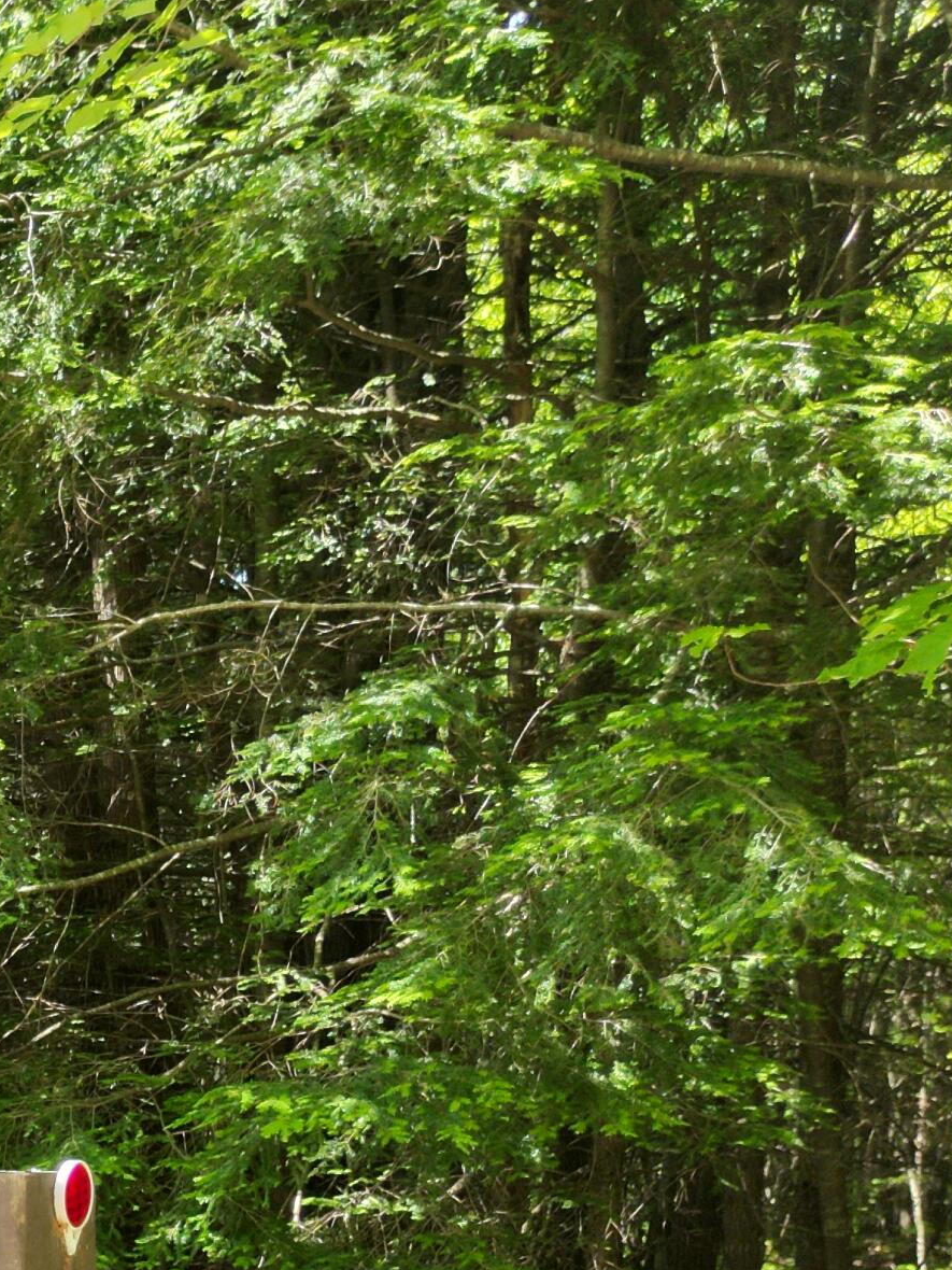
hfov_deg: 20.5
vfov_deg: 30.1
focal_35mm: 61
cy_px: 1174
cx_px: -489
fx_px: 2237
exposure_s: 1/640
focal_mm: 6.72
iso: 100
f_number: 1.7
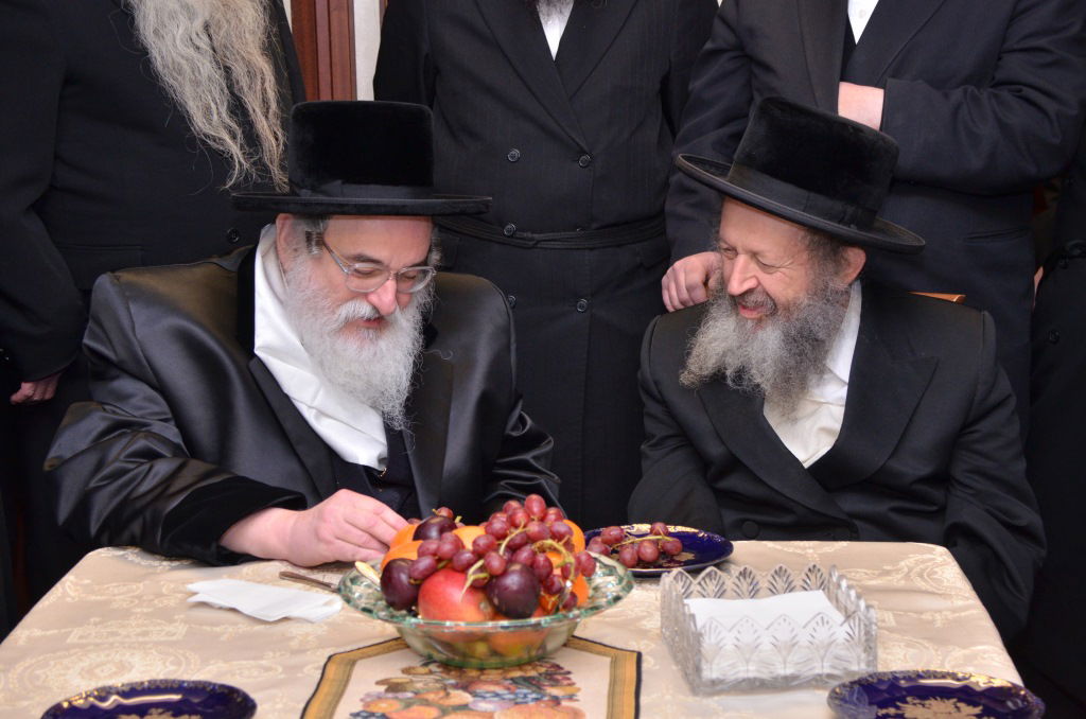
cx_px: 543
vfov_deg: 17.4
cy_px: 360
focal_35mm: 78
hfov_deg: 26.0
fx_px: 2348
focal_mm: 52
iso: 800
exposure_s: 1/160
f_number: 5.3
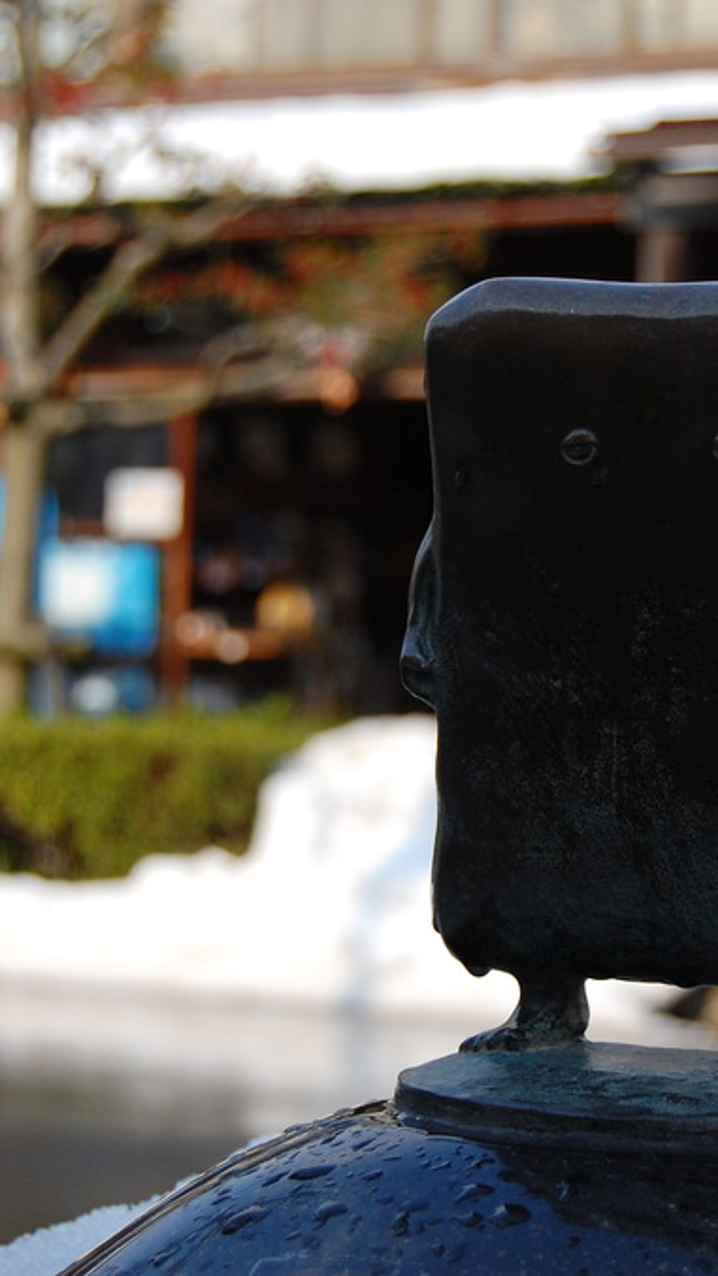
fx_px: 3613
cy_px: 639
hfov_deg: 11.3
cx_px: 443
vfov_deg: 20.0
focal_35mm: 107
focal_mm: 45
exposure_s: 1/1250
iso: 400
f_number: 5.6
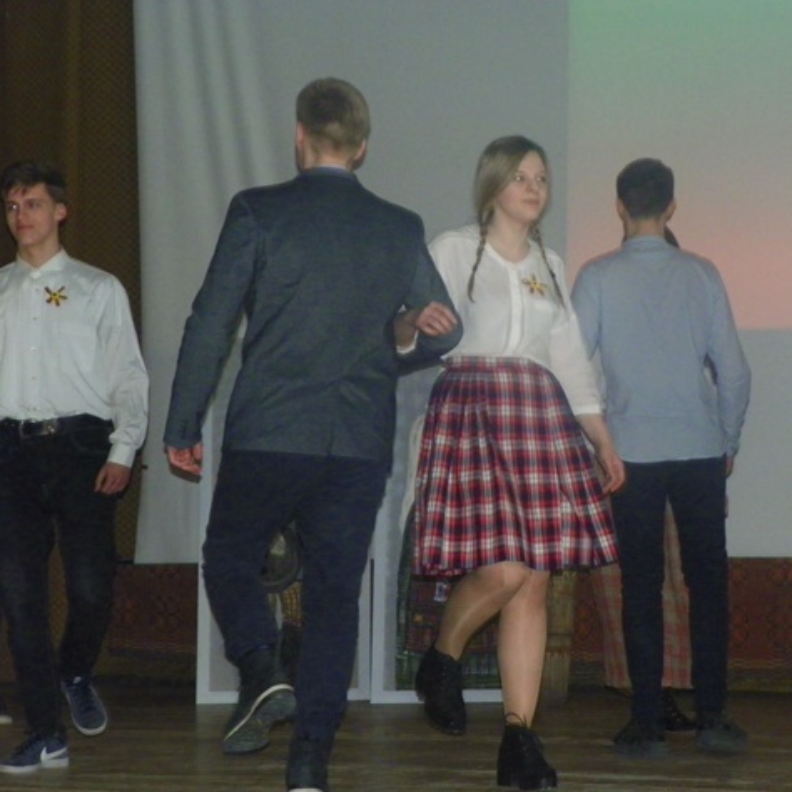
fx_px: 2563
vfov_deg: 17.6
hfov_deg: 17.5
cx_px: 516
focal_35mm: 99
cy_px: 396
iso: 400
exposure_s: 1/40
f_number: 4
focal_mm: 14.7
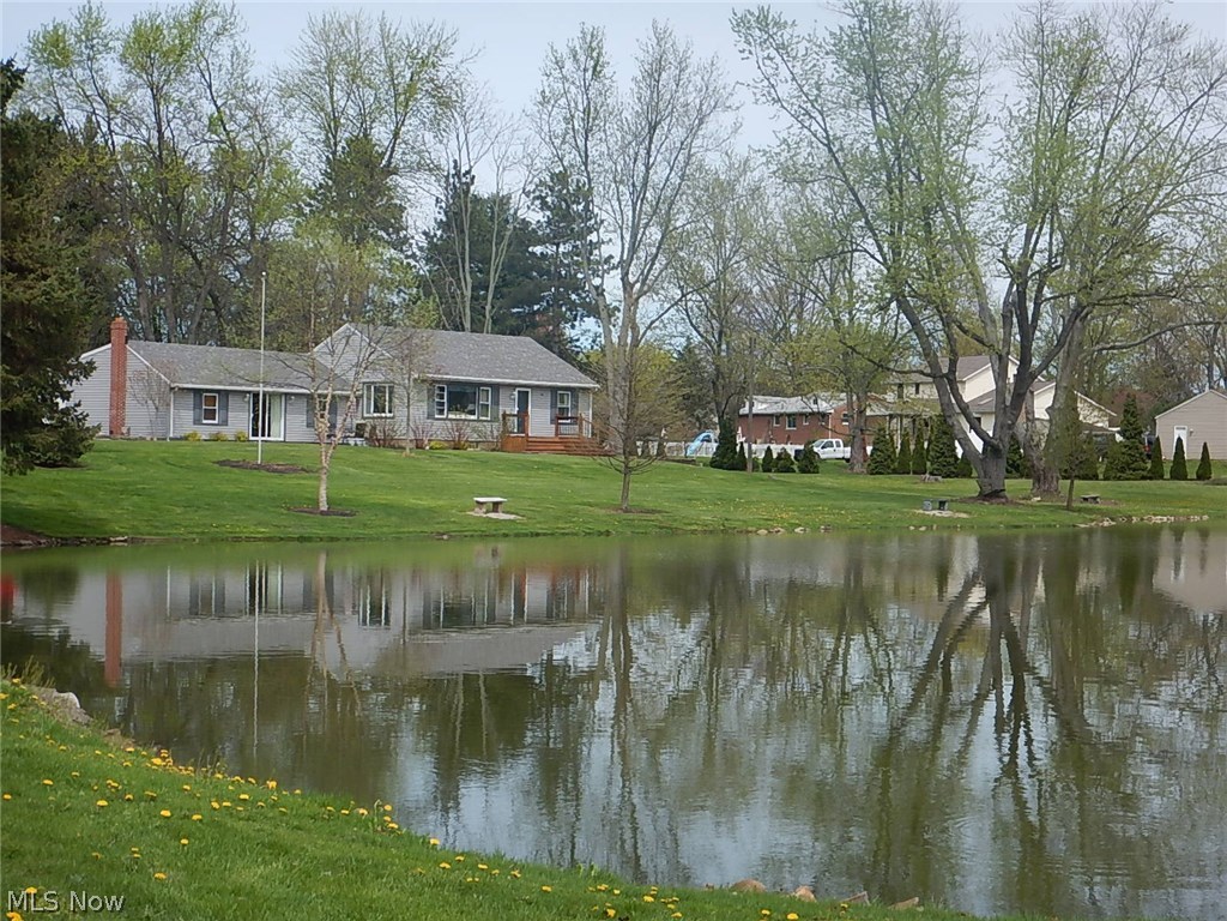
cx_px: 614
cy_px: 460
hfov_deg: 31.7
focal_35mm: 61
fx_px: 2162
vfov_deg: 24.0
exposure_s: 1/640
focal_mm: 11
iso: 125
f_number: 4.4
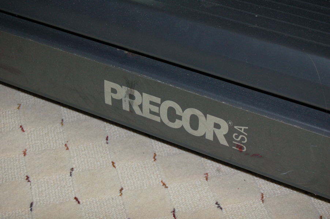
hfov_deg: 24.6
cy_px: 110
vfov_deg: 16.5
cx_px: 165
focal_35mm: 82
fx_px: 756
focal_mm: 55
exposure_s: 1/60
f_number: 5.6
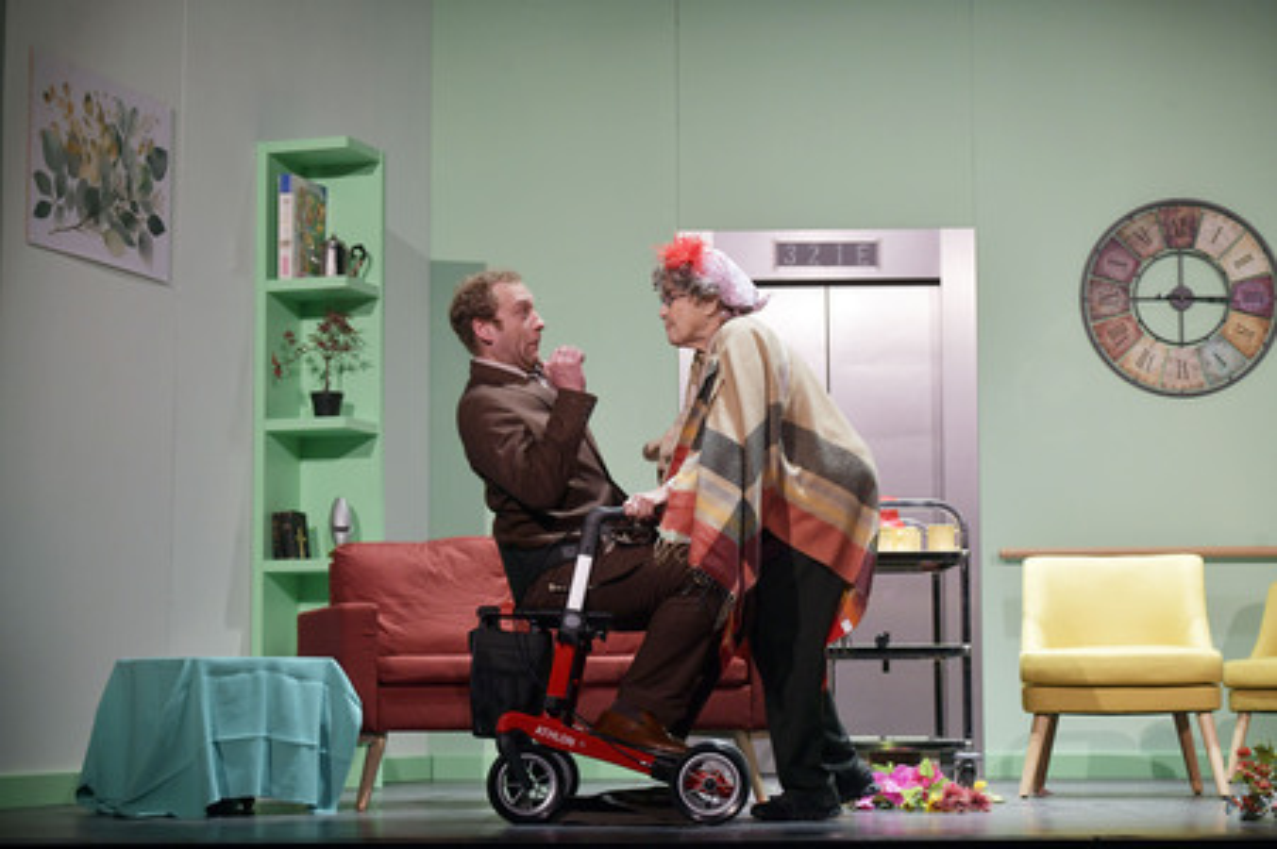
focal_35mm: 70
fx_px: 2481
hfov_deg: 28.9
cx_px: 638
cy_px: 424
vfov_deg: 19.4
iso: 900
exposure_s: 1/160
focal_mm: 70
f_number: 5.6
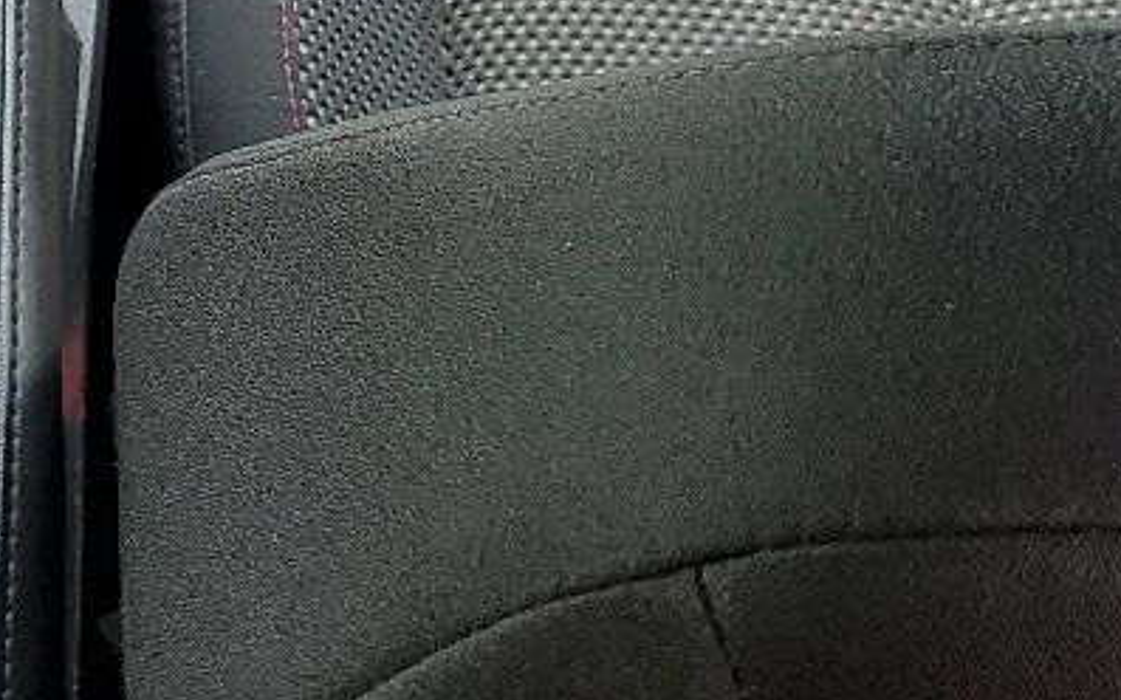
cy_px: -375
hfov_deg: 17.8
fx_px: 3391
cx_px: -243
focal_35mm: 111
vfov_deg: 11.3
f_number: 1.5
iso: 50
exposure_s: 1/192
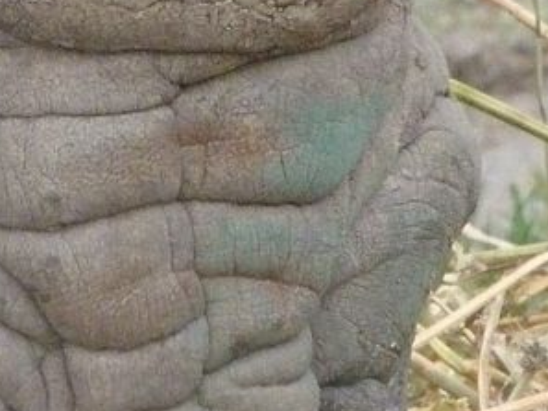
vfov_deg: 0.5
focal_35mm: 3229
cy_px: 157
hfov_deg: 0.6
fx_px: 51138
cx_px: -87
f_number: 5.2
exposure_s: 1/250
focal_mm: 108
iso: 640
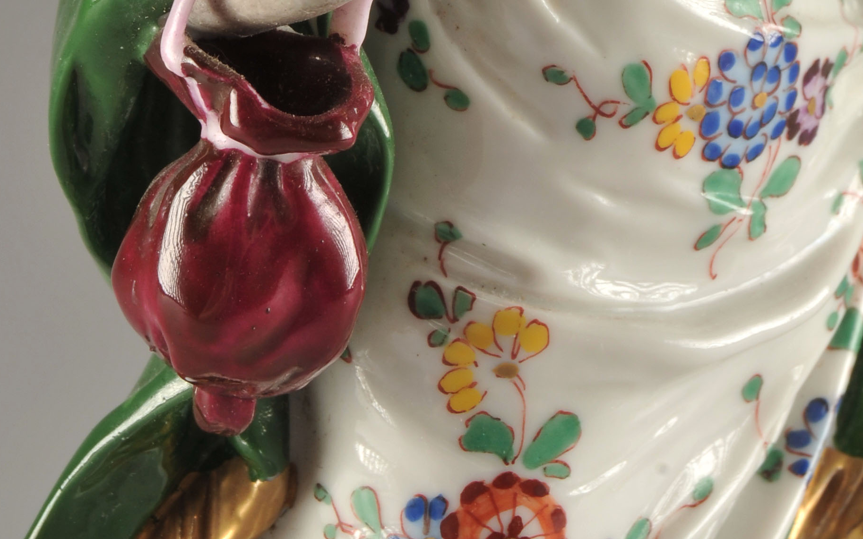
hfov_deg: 10.6
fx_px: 4638
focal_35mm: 197
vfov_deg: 6.5
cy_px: -393
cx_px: 432
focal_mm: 55
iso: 100
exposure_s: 1/200
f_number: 18
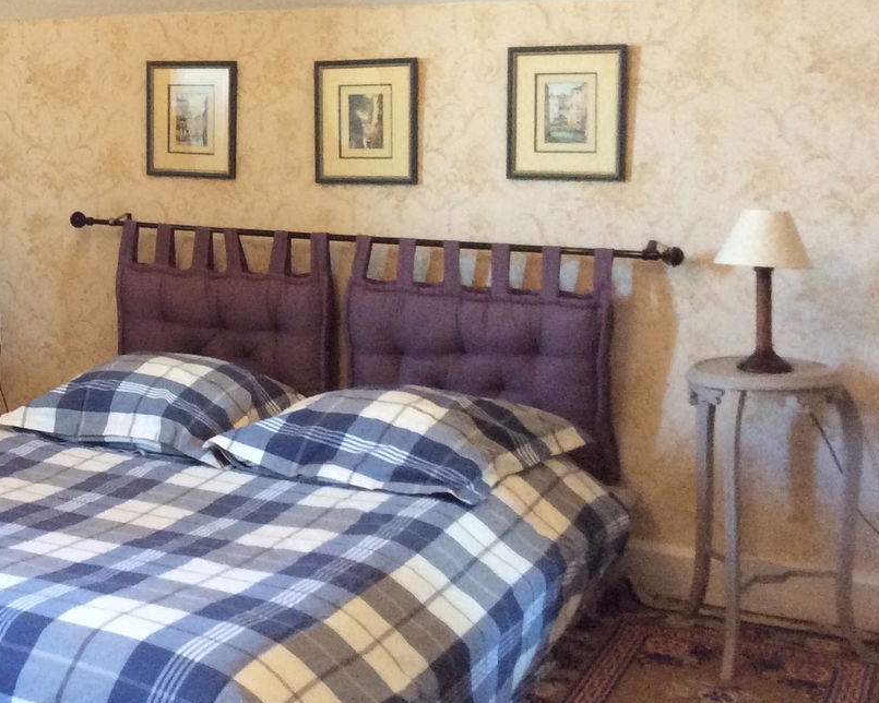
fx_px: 1613
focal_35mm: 62
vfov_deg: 24.5
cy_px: 248
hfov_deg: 28.8
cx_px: 25
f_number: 2.4
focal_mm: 3.3
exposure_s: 1/25
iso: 200
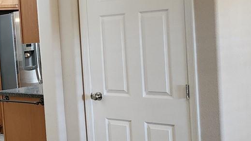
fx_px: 512
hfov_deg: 24.1
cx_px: -77
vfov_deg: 15.7
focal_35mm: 77
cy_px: 62
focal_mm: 6.4
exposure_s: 1/120
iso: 800
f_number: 1.8
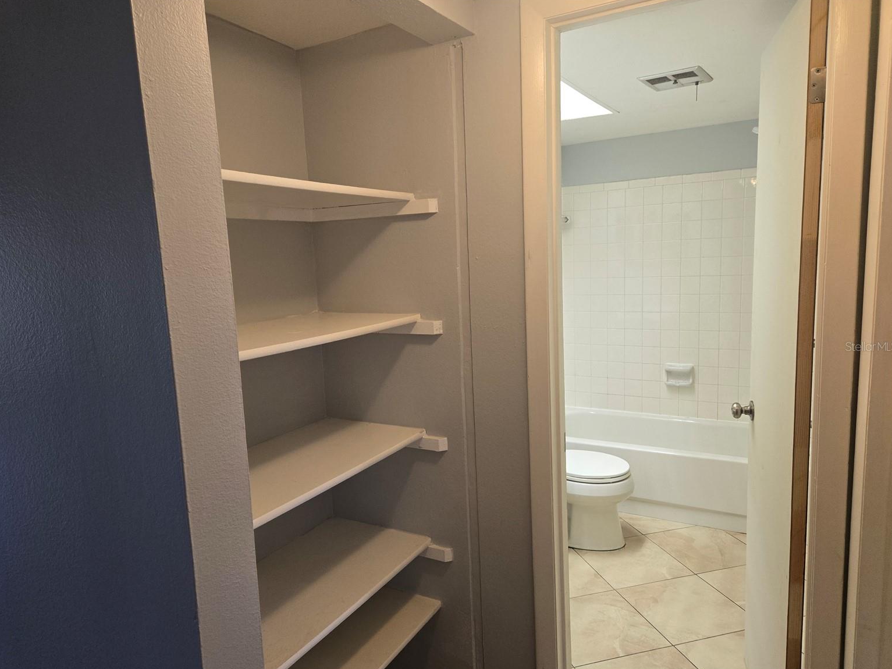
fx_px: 618
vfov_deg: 56.8
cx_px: 435
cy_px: 346
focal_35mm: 24
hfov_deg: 71.6
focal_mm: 5.4
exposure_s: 1/120
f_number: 1.8
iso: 250
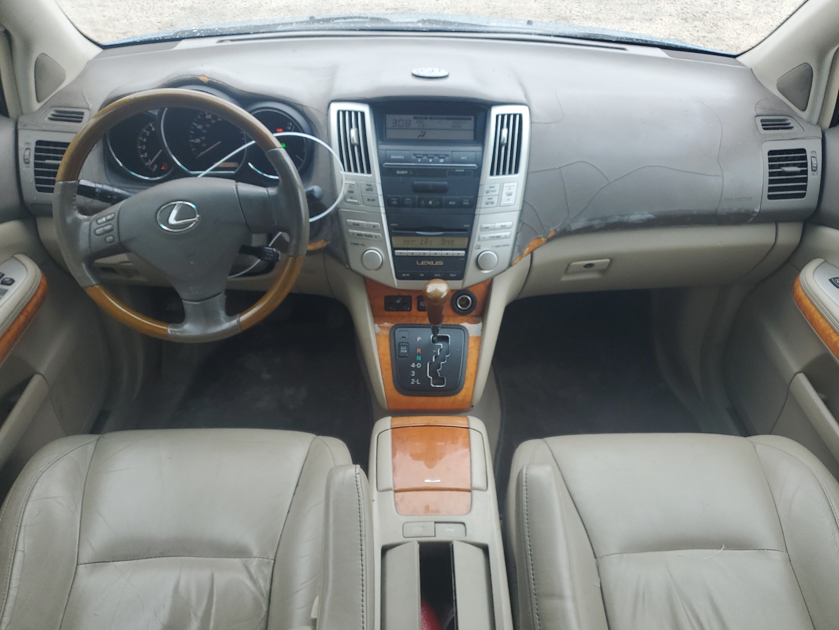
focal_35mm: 26
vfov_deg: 53.1
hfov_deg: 67.3
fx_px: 630
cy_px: 315
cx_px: 420
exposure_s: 1/149
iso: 50
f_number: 1.5
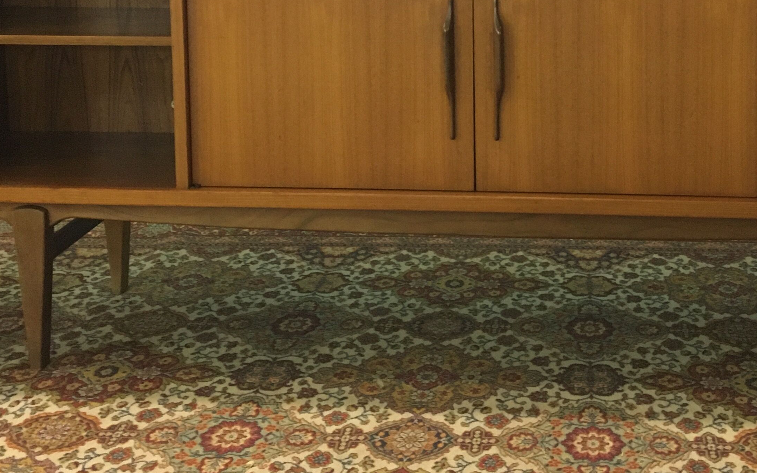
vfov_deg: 21.8
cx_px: 488
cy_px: -22
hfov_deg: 35.4
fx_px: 1176
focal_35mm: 57
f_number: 2.2
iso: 200
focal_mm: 4.15
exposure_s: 1/17
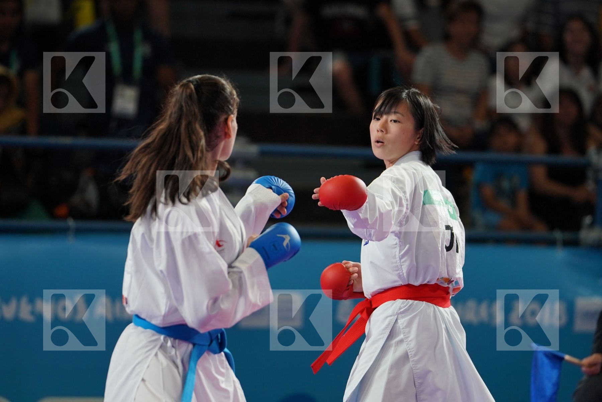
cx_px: 301
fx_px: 5016
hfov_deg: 6.9
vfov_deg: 4.6
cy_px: 201
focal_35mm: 300
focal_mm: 200
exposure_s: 1/500
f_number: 2.8
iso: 500
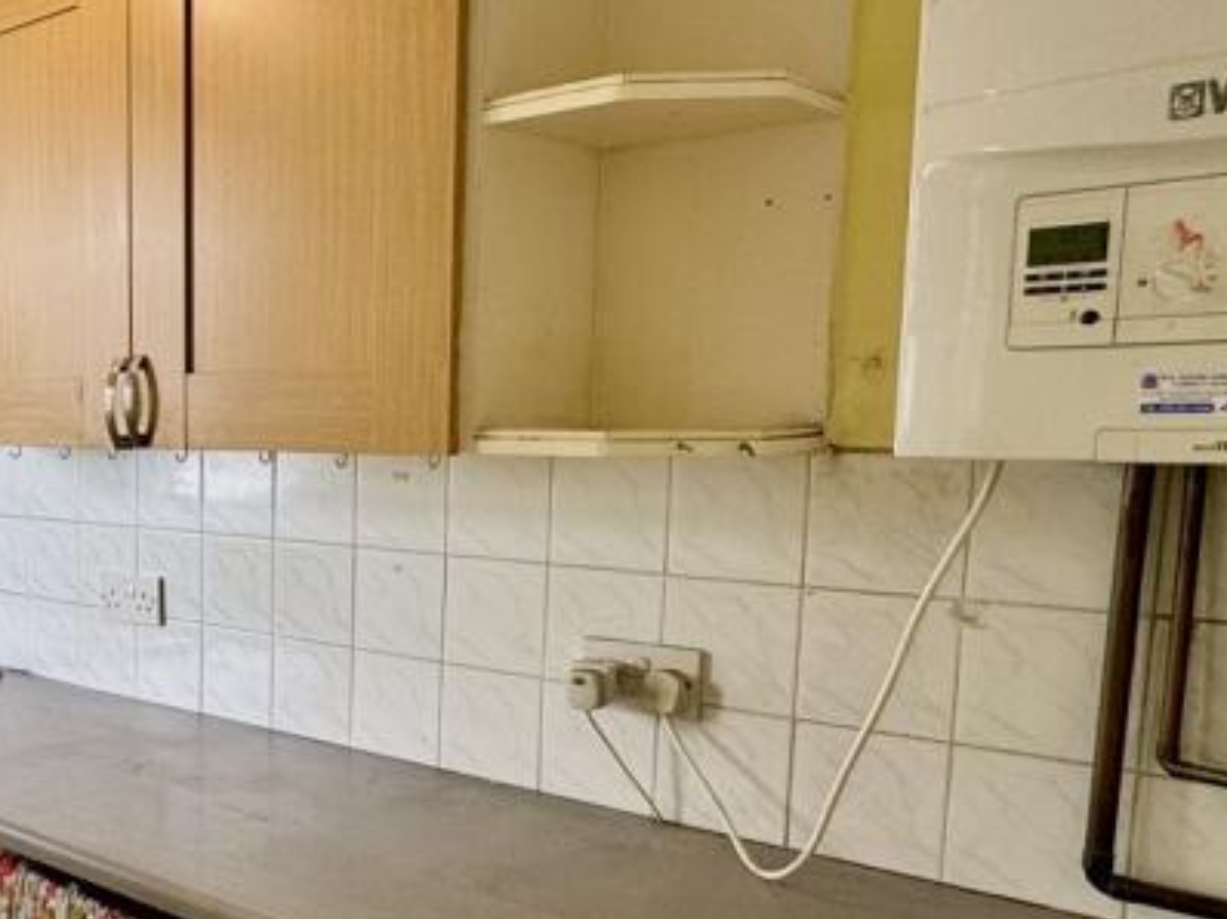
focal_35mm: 36
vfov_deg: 39.3
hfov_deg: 45.4
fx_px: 1275
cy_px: 581
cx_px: 71
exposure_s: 1/99
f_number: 2.2
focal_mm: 2.22
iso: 64
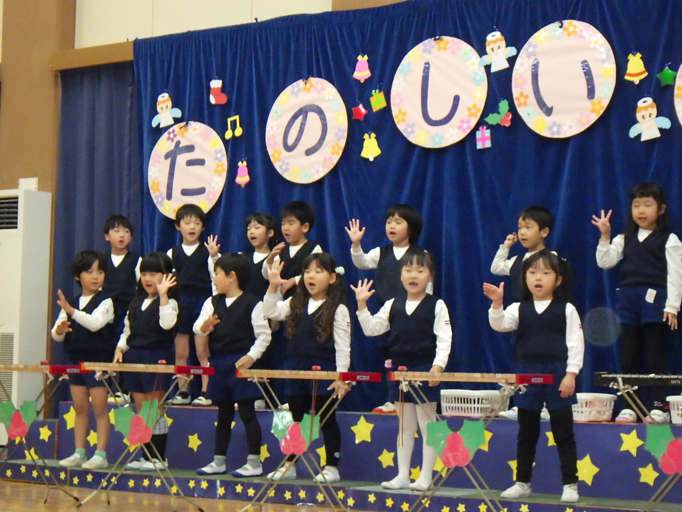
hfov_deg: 25.3
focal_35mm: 77
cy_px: 256
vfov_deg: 19.1
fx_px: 1517
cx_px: 341
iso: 1600
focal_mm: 13.7
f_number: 4.8
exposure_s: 1/80
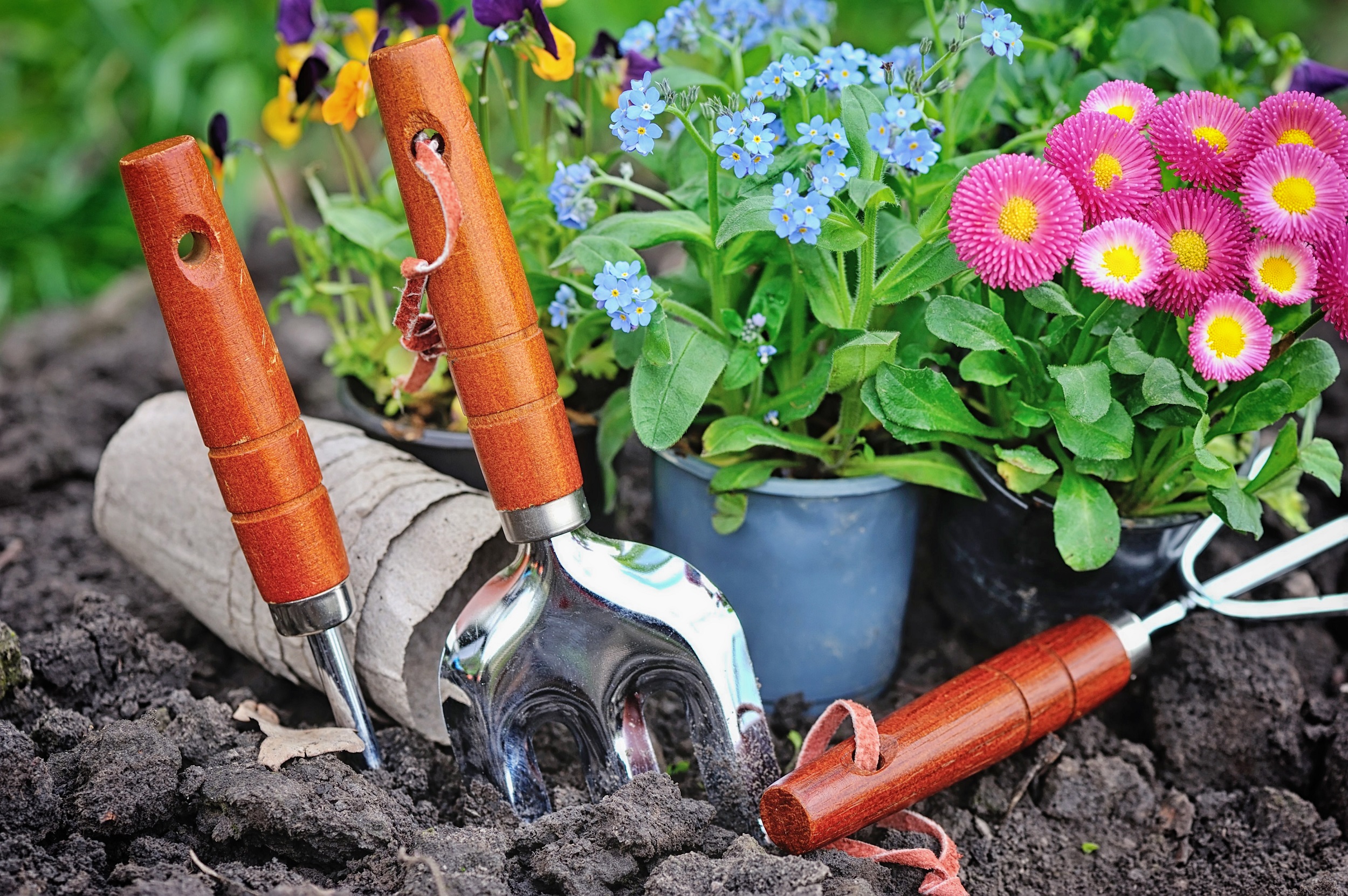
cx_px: 674
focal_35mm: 105
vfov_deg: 13.0
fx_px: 3929
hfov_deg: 19.5
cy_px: 448
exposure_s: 1/160
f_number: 5.6
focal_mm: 105
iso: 200
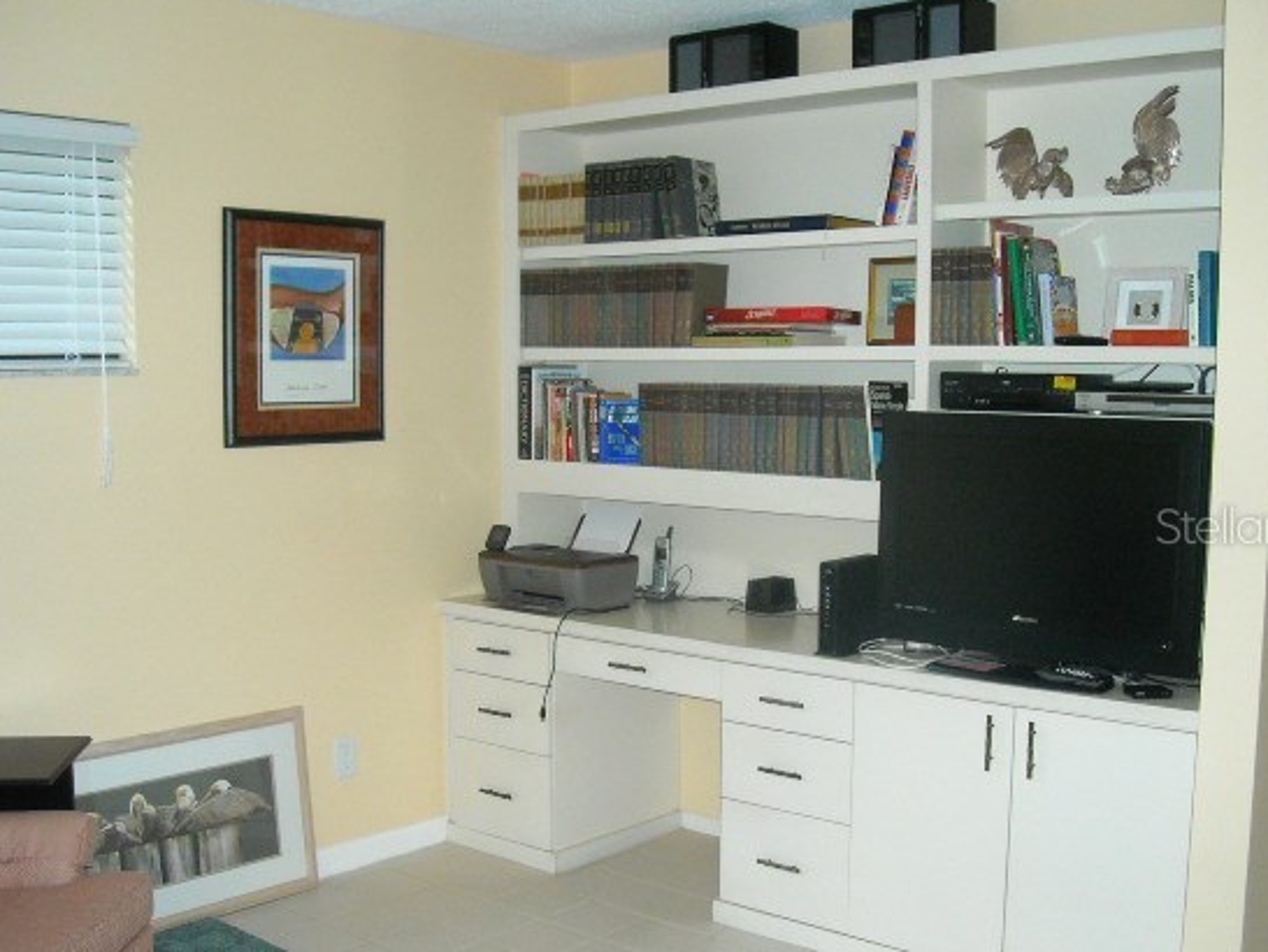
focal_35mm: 41
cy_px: 525
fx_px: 1503
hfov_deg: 45.8
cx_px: 632
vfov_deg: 35.1
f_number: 2.8
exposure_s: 1/60
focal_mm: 5.7
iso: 400
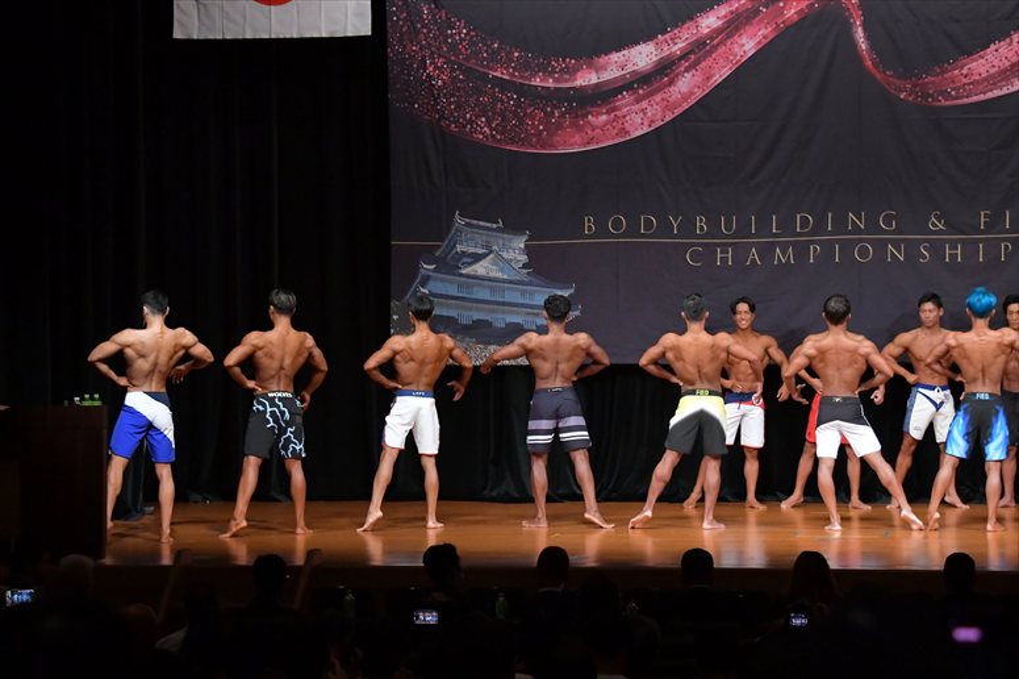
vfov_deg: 12.7
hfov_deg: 18.9
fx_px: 3056
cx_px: 510
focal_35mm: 108
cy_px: 340
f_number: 5.6
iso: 5000
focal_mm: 72
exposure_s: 1/400
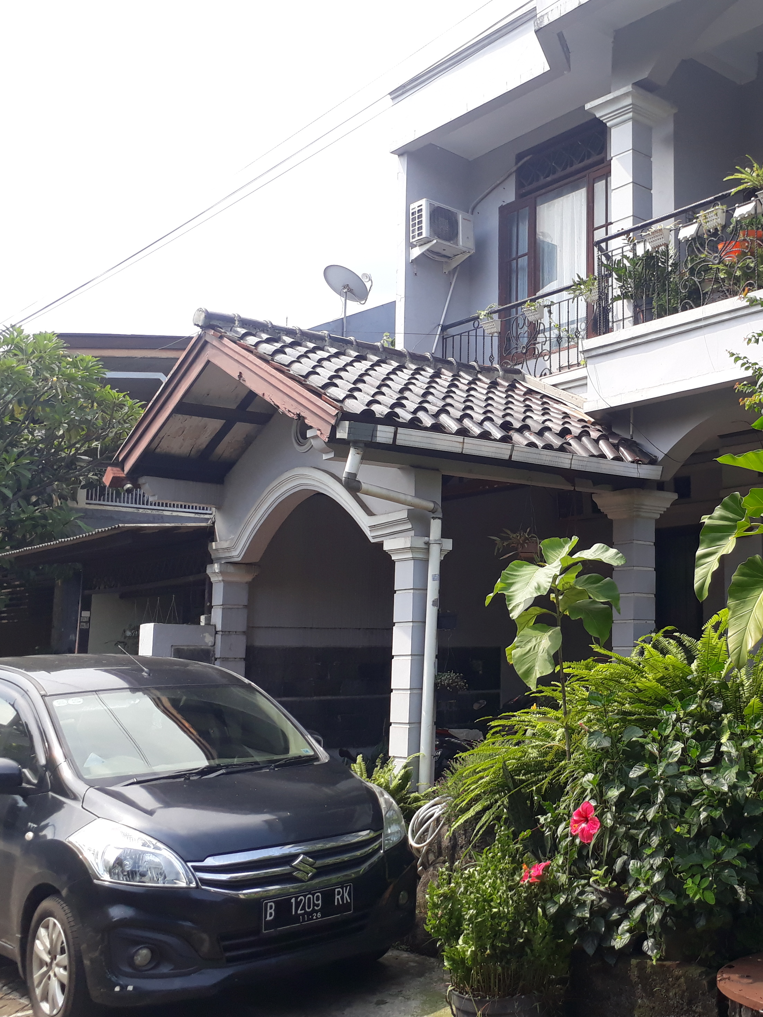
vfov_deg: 49.0
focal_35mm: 38
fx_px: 1117
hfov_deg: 35.8
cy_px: 496
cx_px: 666
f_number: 1.9
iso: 40
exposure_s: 1/430
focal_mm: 3.6
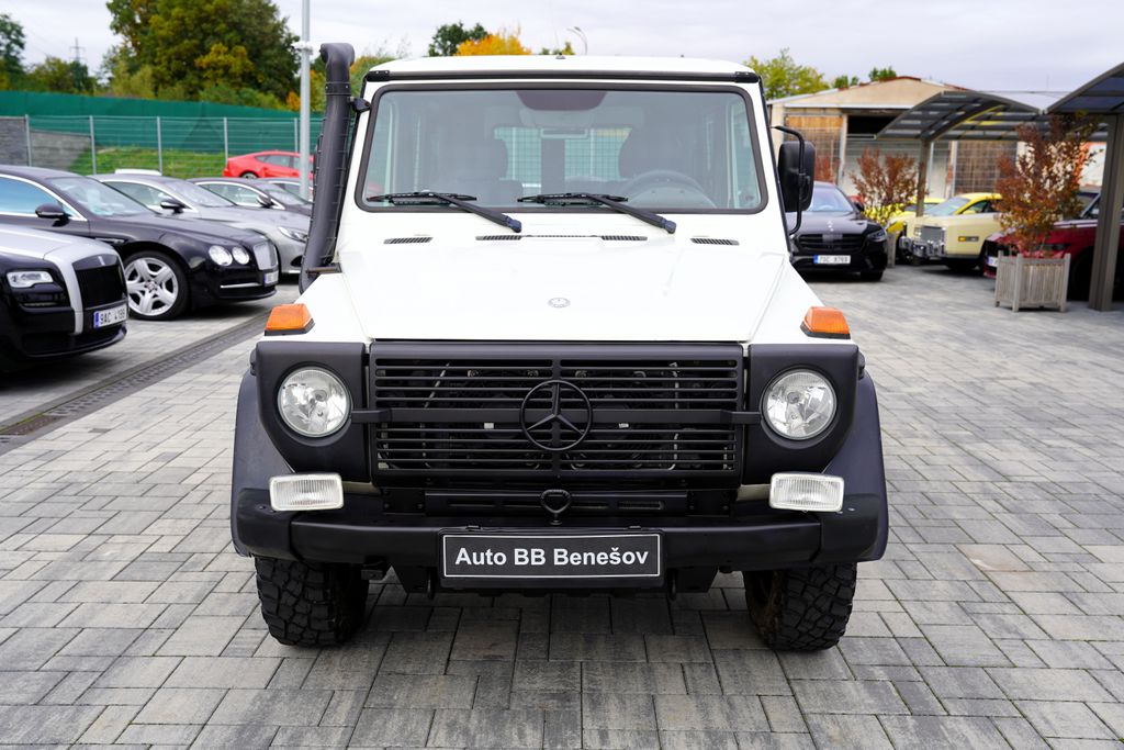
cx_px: 562
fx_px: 1030
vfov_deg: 40.0
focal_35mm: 33
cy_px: 375
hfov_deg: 57.2
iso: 100
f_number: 5
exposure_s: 1/80
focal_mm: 33
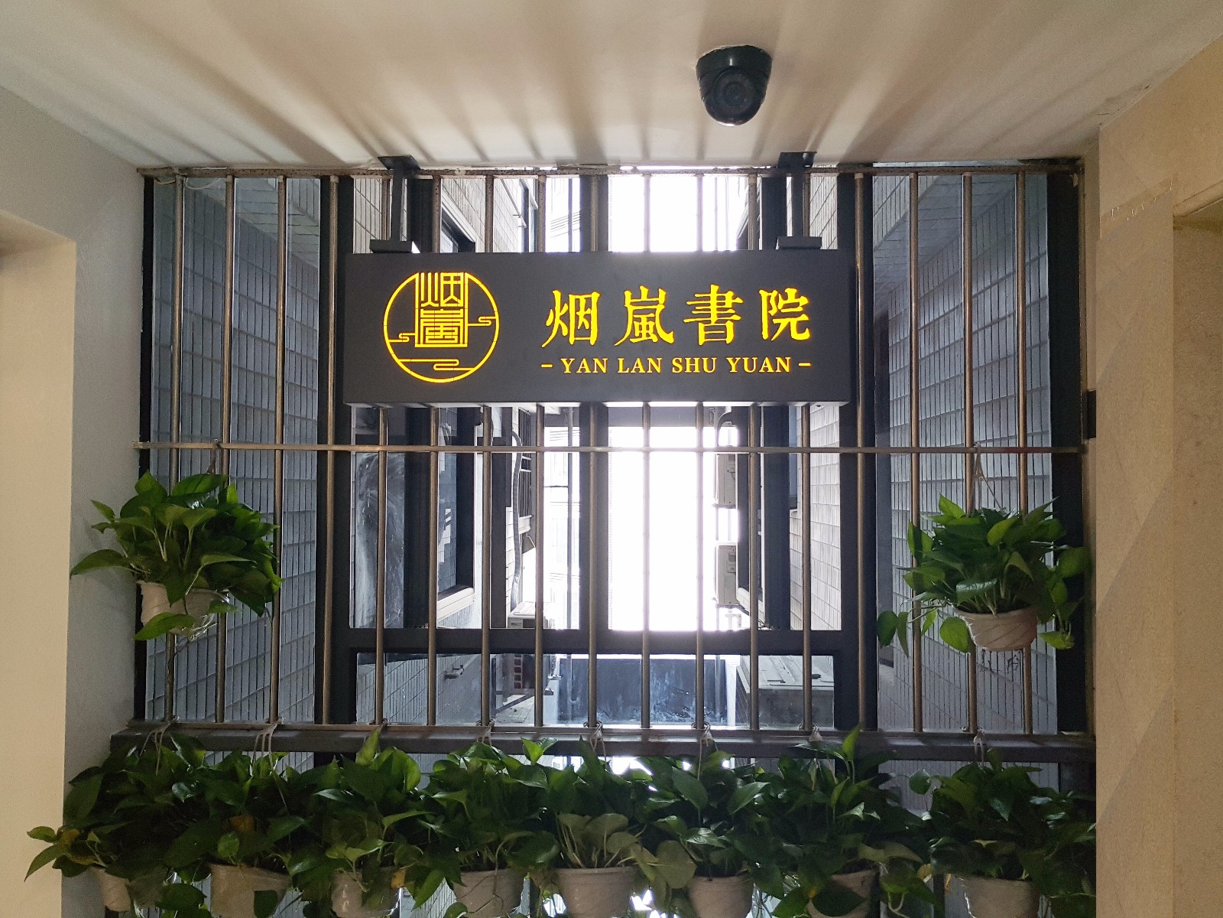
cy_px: 459
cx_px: 612
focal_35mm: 31
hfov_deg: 58.4
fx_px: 1095
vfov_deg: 45.4
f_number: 2
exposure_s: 1/33
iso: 100
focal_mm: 3.75
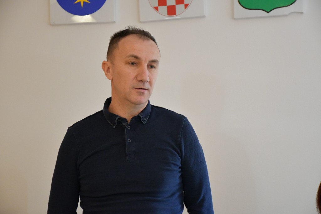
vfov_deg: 13.0
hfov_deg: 19.5
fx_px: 936
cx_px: 160
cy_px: 107
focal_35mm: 105
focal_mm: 70
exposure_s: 1/125
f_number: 5
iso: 5000
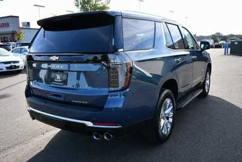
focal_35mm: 30
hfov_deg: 61.9
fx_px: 202
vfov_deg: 43.6
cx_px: 121
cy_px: 81
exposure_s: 1/250
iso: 220
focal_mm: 20
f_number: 5.6
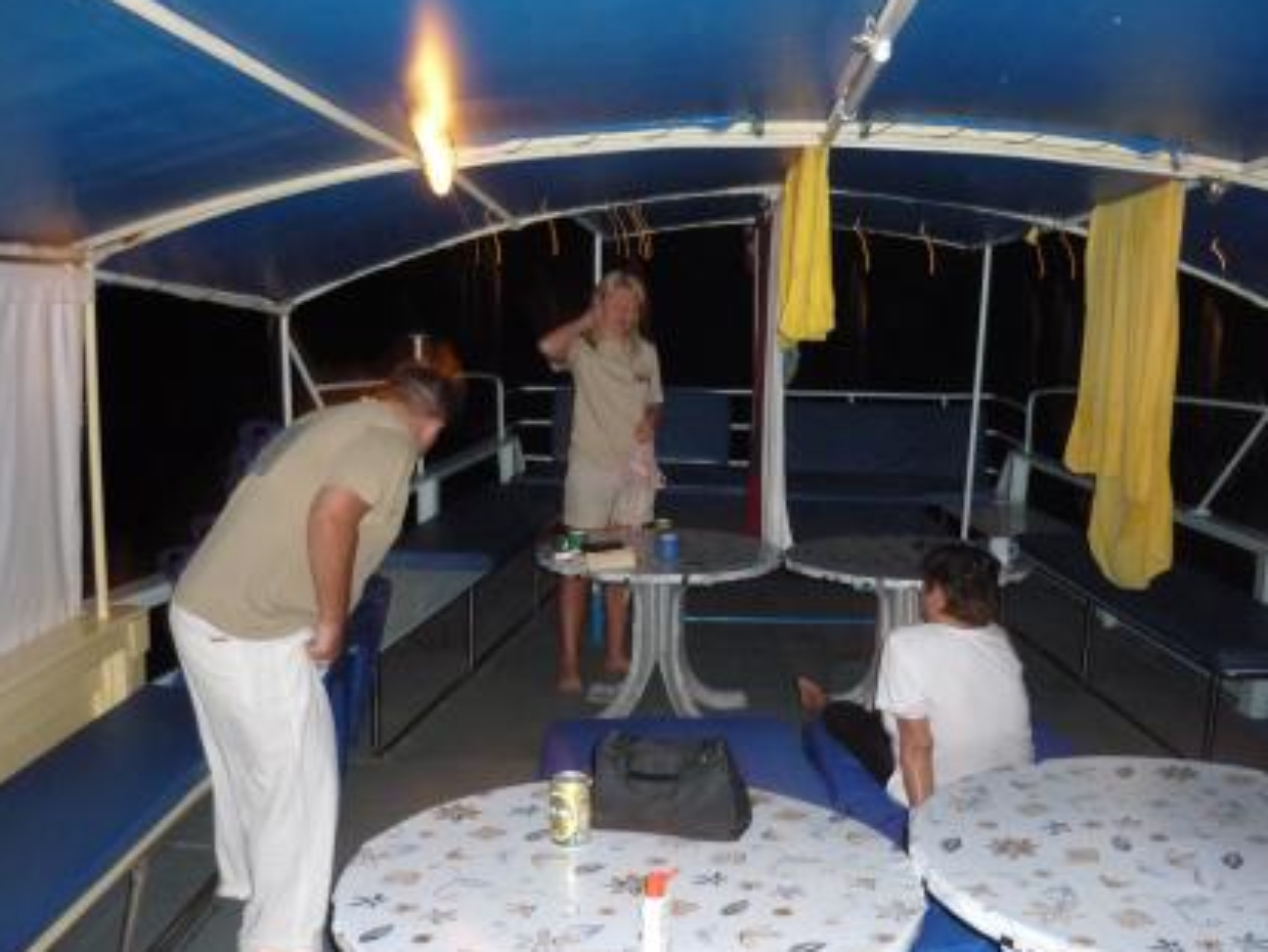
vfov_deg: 39.7
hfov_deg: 51.3
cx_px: 682
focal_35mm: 36
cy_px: 504
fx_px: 1319
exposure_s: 1/8
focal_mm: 5.5
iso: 400
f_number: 2.8
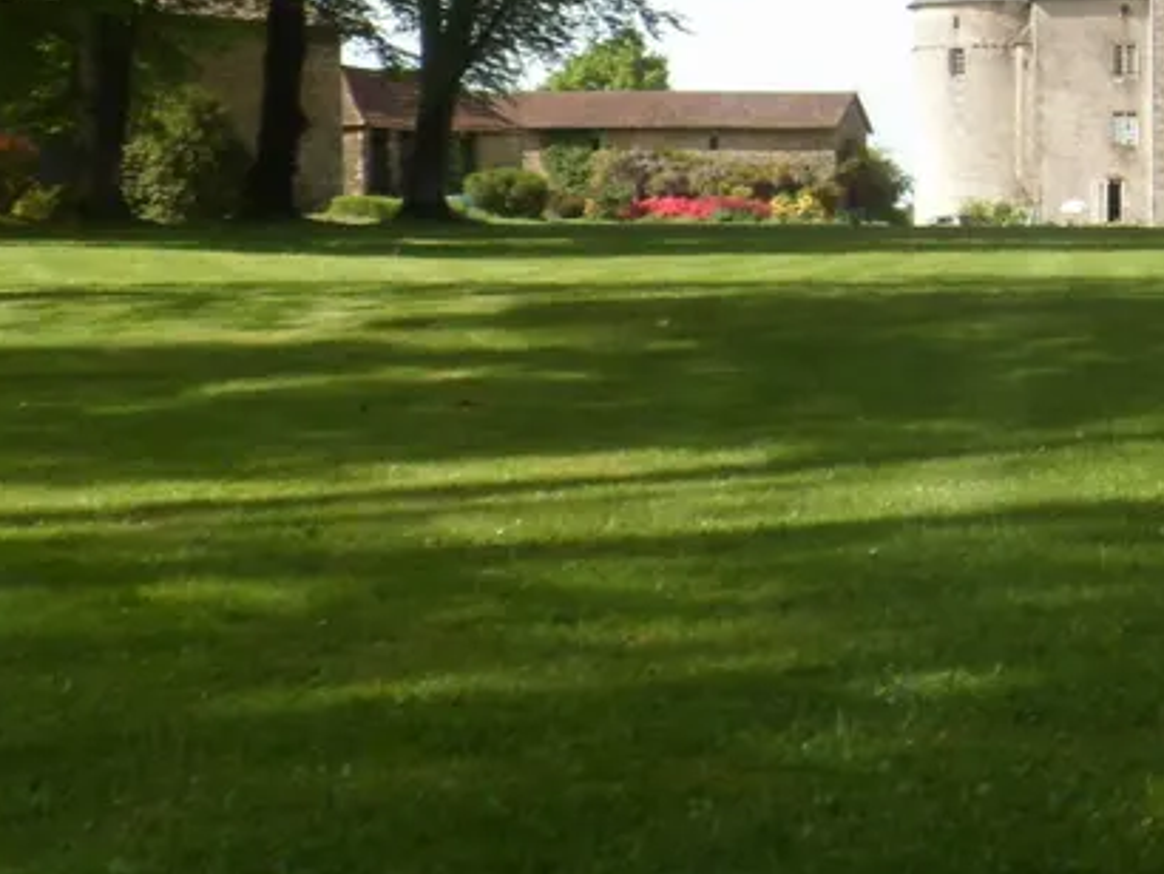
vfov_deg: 18.3
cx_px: 1630
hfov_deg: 21.6
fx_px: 2658
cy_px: 43
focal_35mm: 79
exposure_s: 1/500
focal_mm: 4.9
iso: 80
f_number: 3.3
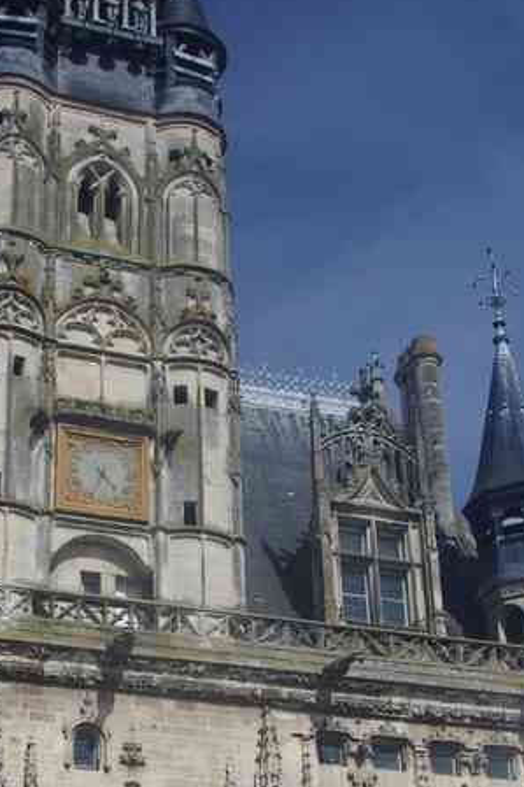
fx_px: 1532
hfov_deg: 19.3
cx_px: 151
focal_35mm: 70
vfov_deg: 28.0
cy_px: 667
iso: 200
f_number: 11
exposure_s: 1/100
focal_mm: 21
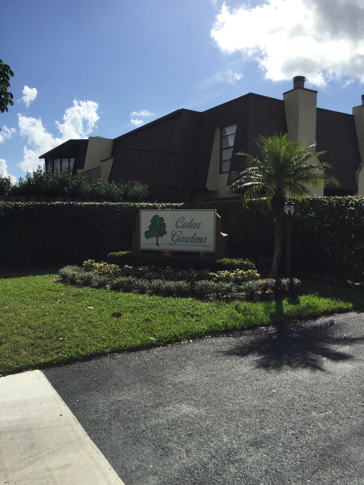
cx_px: 182
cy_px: 242
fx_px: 407
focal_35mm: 29
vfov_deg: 61.7
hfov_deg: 48.2
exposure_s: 1/3597
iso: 32
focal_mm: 4.15
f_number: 2.2
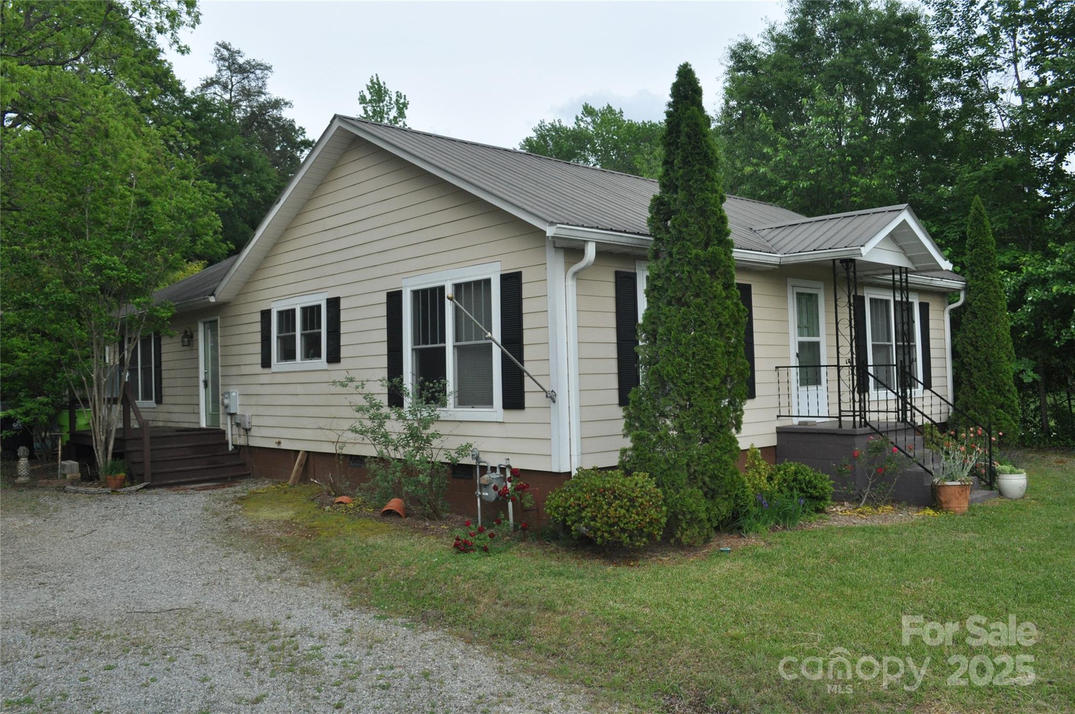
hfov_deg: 62.0
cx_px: 538
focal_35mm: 30
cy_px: 357
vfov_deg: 43.5
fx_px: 895
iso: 800
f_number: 9
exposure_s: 1/320
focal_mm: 20
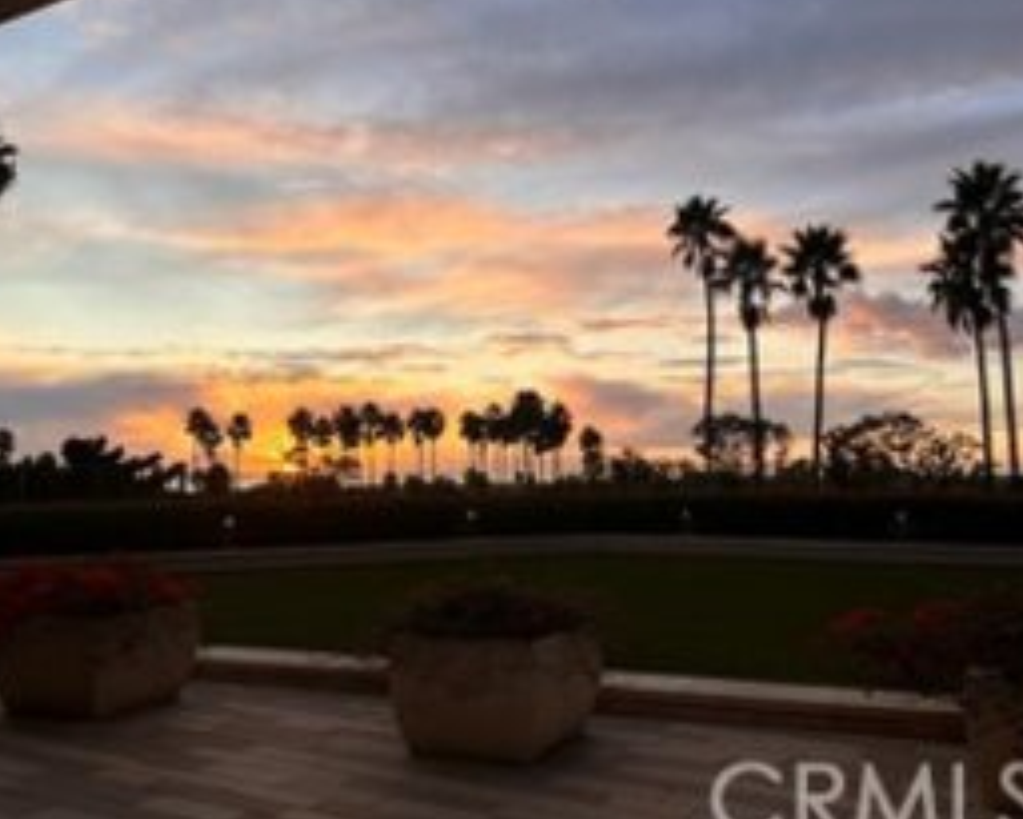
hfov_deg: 53.8
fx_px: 1000
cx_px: 613
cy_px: 320
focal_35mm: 33
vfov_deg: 44.3
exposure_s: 1/887
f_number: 1.78
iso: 80
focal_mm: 6.86
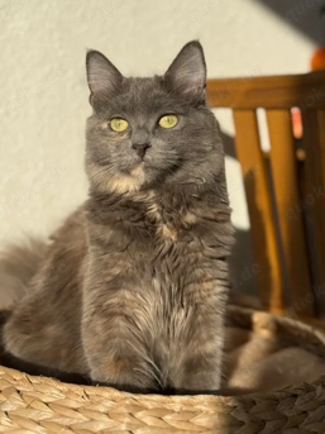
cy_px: 205
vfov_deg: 34.4
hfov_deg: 26.1
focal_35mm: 56
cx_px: 154
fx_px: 701
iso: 64
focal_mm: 6.76
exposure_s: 1/4098
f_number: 1.78
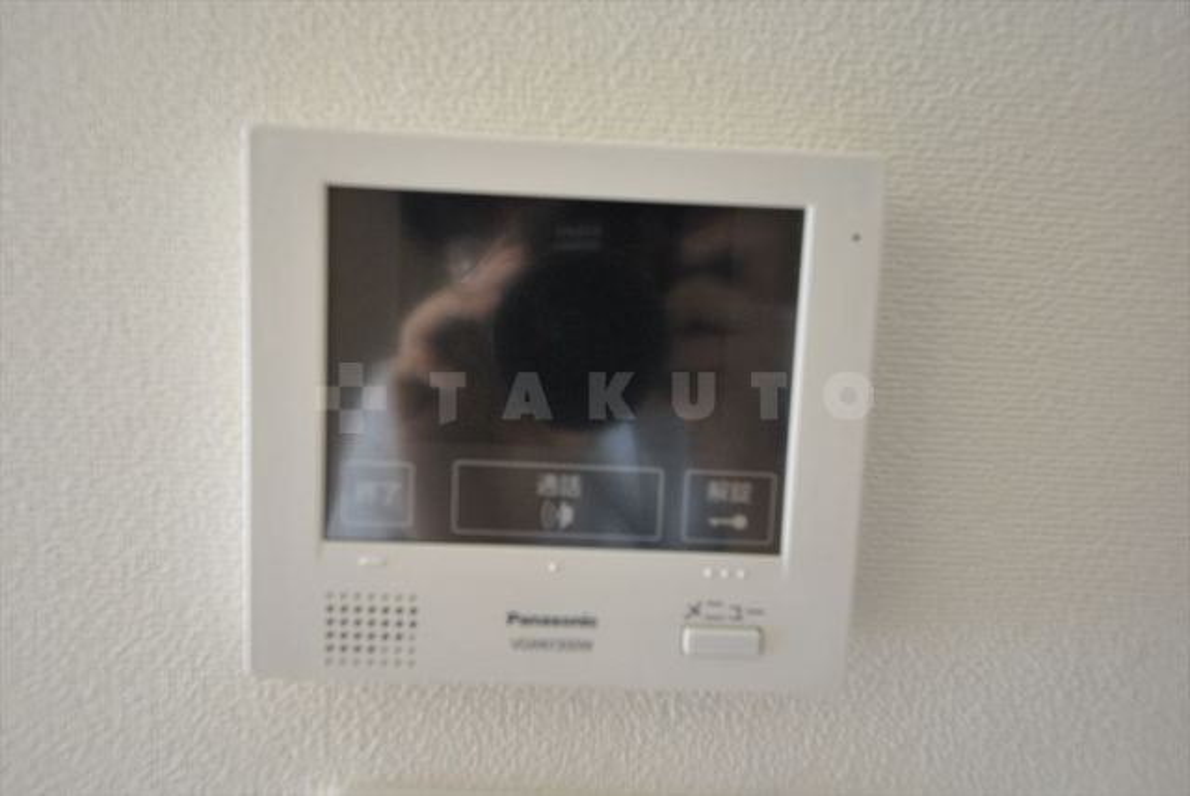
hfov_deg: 73.7
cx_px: 595
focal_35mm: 24
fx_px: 794
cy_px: 398
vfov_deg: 53.2
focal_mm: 16
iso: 800
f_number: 5.6
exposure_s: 1/80
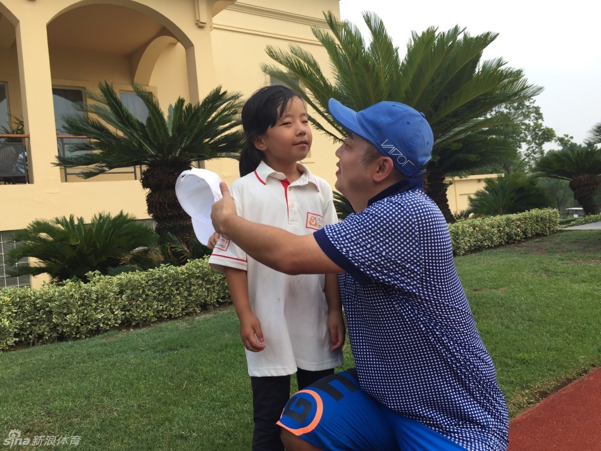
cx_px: 300
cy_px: 226
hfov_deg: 61.6
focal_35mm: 29
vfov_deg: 48.2
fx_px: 504
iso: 32
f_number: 2.2
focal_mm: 4.15
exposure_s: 1/302
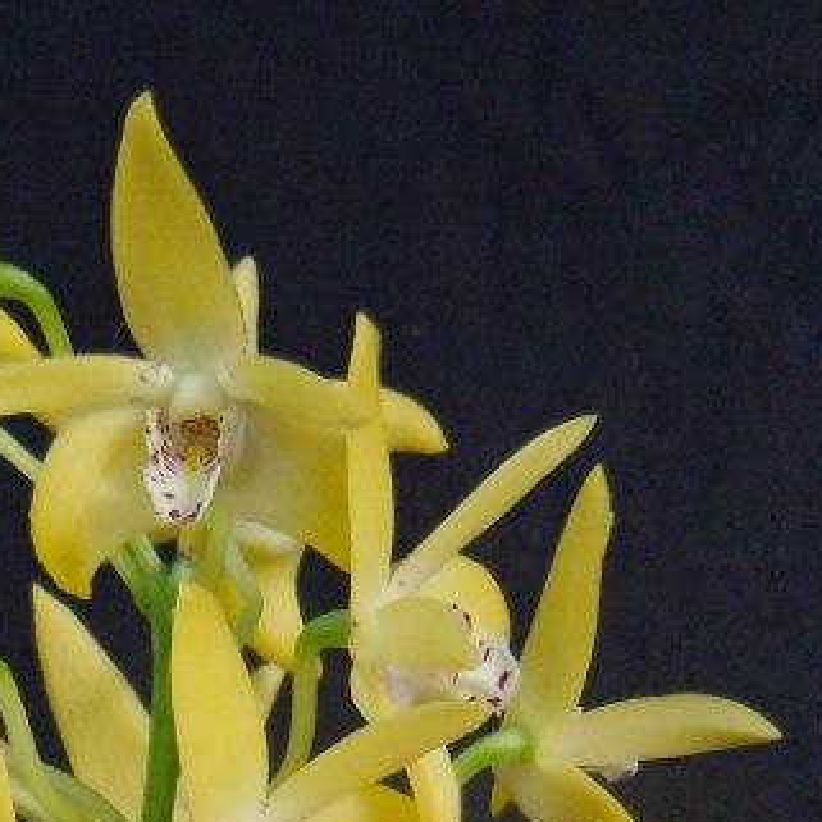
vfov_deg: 12.9
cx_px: 72
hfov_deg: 13.6
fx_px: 3412
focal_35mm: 127
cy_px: 1268
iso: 500
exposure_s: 1/160
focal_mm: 8.1
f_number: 3.8
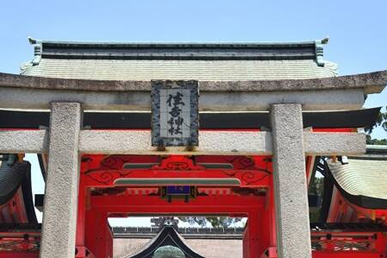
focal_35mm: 57
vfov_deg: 23.6
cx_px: 178
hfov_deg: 35.0
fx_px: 612
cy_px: 186
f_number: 6.3
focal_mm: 32
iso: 125
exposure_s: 1/400
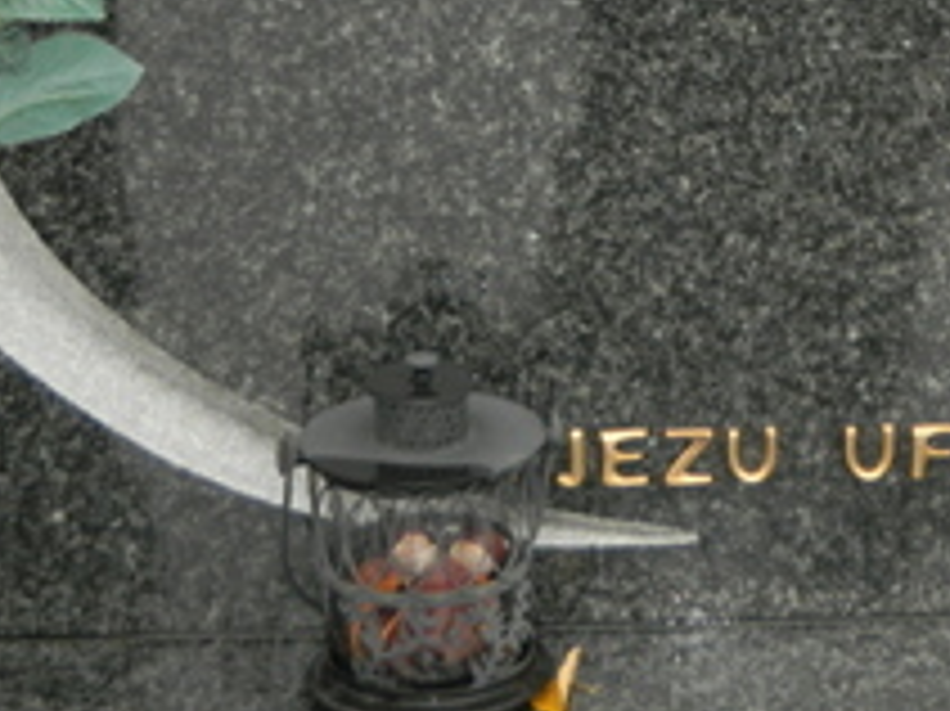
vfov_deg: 8.7
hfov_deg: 11.8
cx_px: 720
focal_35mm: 167
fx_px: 4581
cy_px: -302
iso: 113
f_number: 4.2
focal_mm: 9.9
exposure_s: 1/76.7
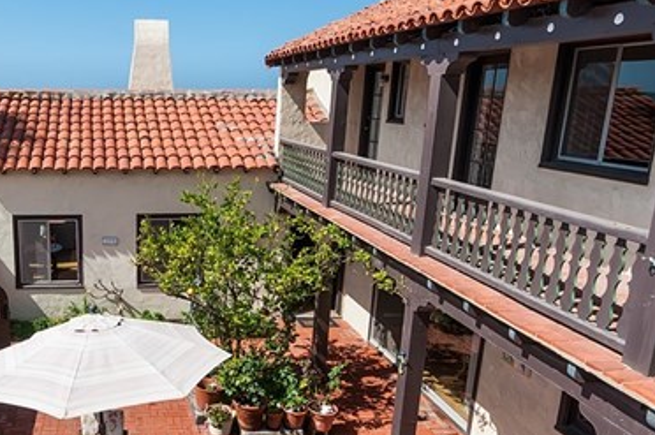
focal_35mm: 31
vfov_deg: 42.2
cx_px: 116
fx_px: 563
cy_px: 230
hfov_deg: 55.4
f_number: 13
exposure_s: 1/400
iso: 200
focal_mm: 12
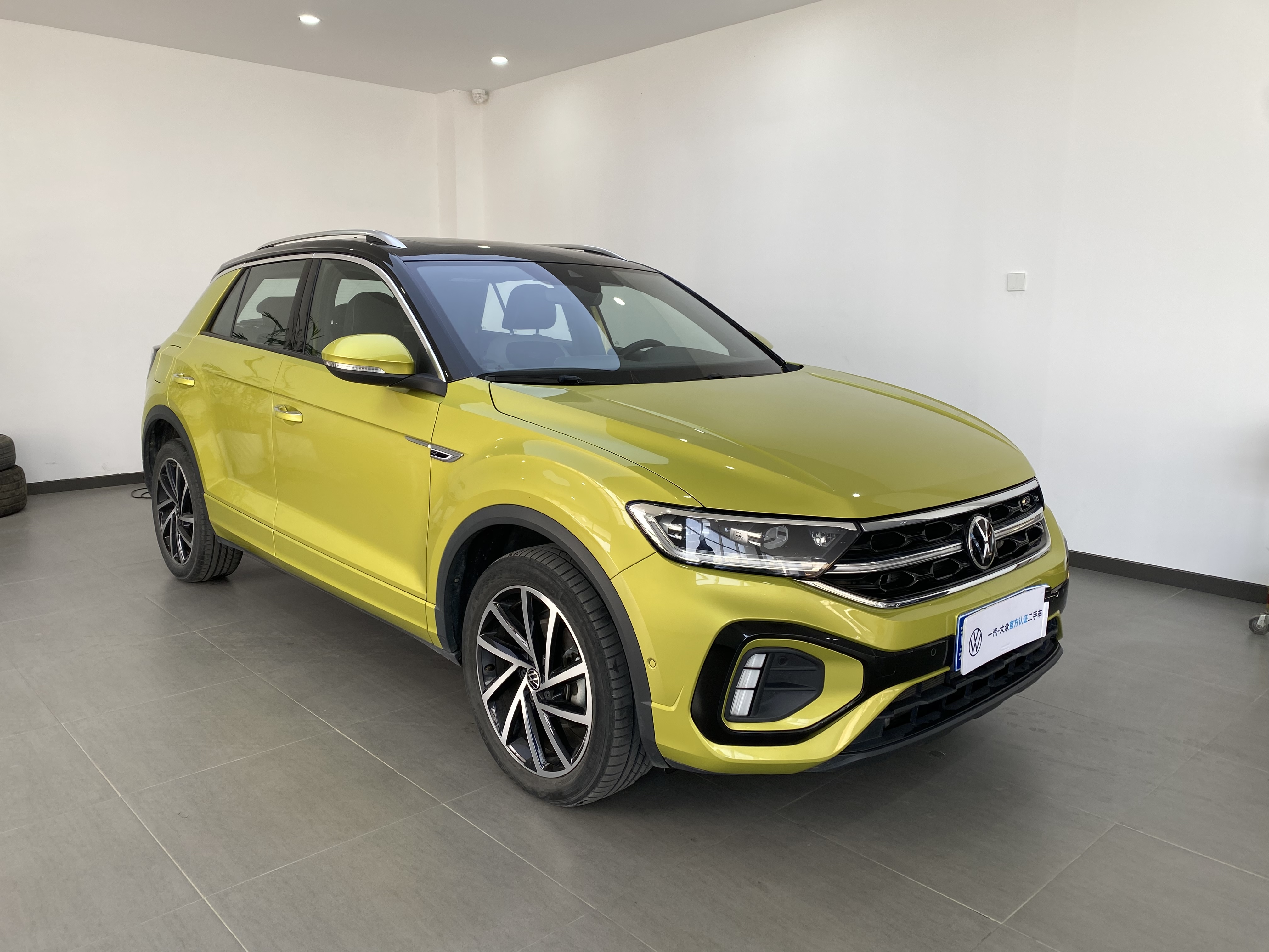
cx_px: 634
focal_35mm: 26
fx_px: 953
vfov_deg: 53.1
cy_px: 476
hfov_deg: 67.3
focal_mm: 4.25
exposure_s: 1/126
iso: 32
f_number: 1.8
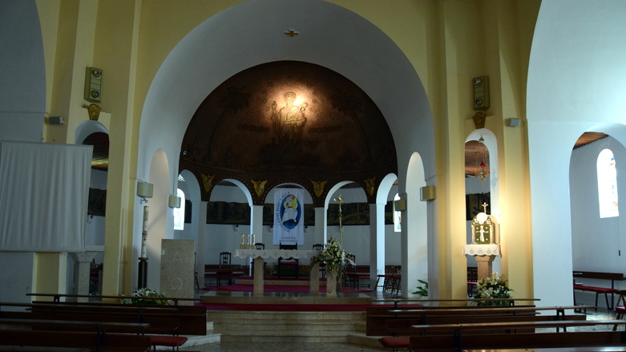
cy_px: 195
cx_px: 314
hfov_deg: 66.1
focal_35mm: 29
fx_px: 481
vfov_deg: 40.1
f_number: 4.5
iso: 1600
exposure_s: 1/15
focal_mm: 18
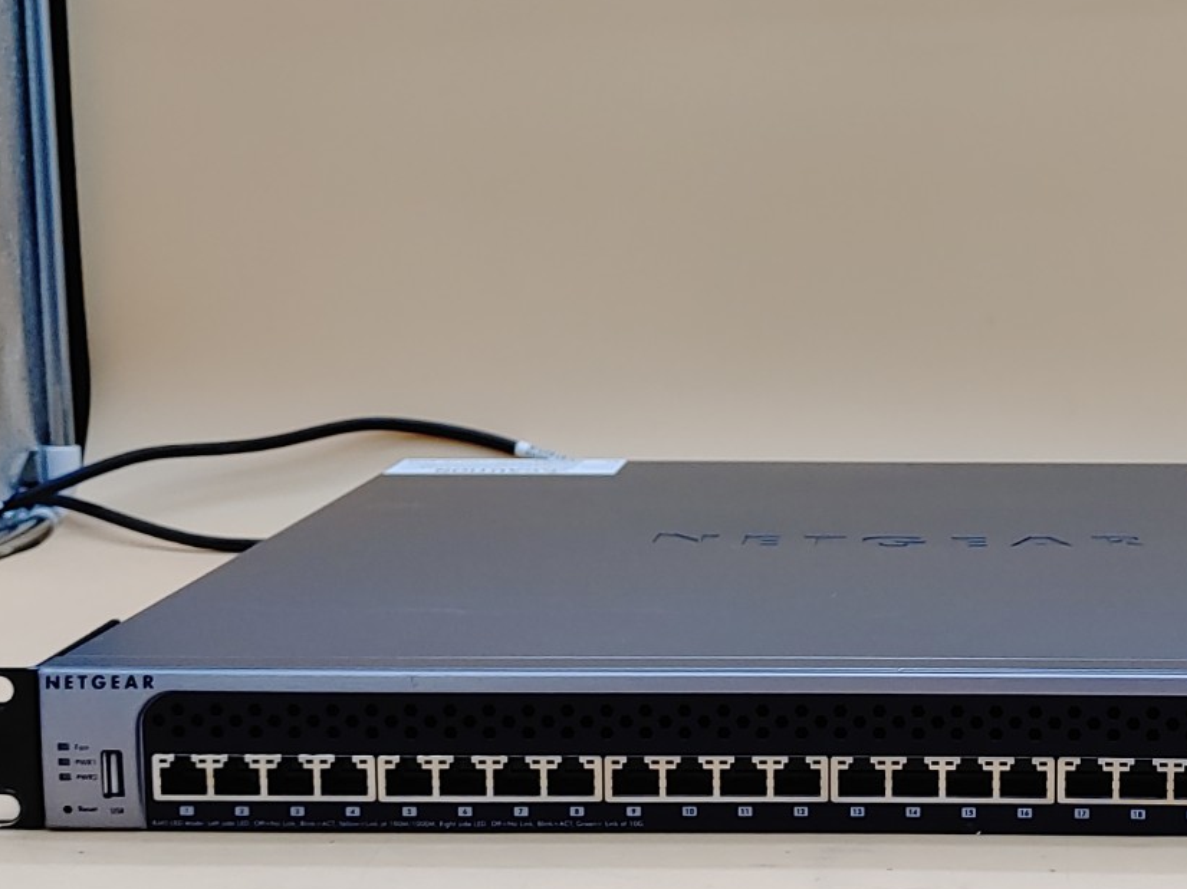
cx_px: 887
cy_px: 490
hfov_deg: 28.2
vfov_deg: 21.6
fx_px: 2331
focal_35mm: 68
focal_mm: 4.36
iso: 50
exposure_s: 1/120
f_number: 1.8
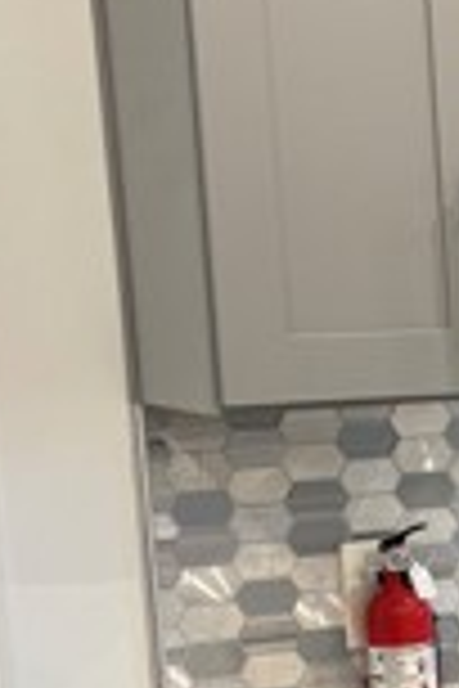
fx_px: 2161
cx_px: 945
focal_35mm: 113
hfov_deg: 10.9
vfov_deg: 17.8
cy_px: 616
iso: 100
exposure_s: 1/60
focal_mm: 5.96
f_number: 1.6
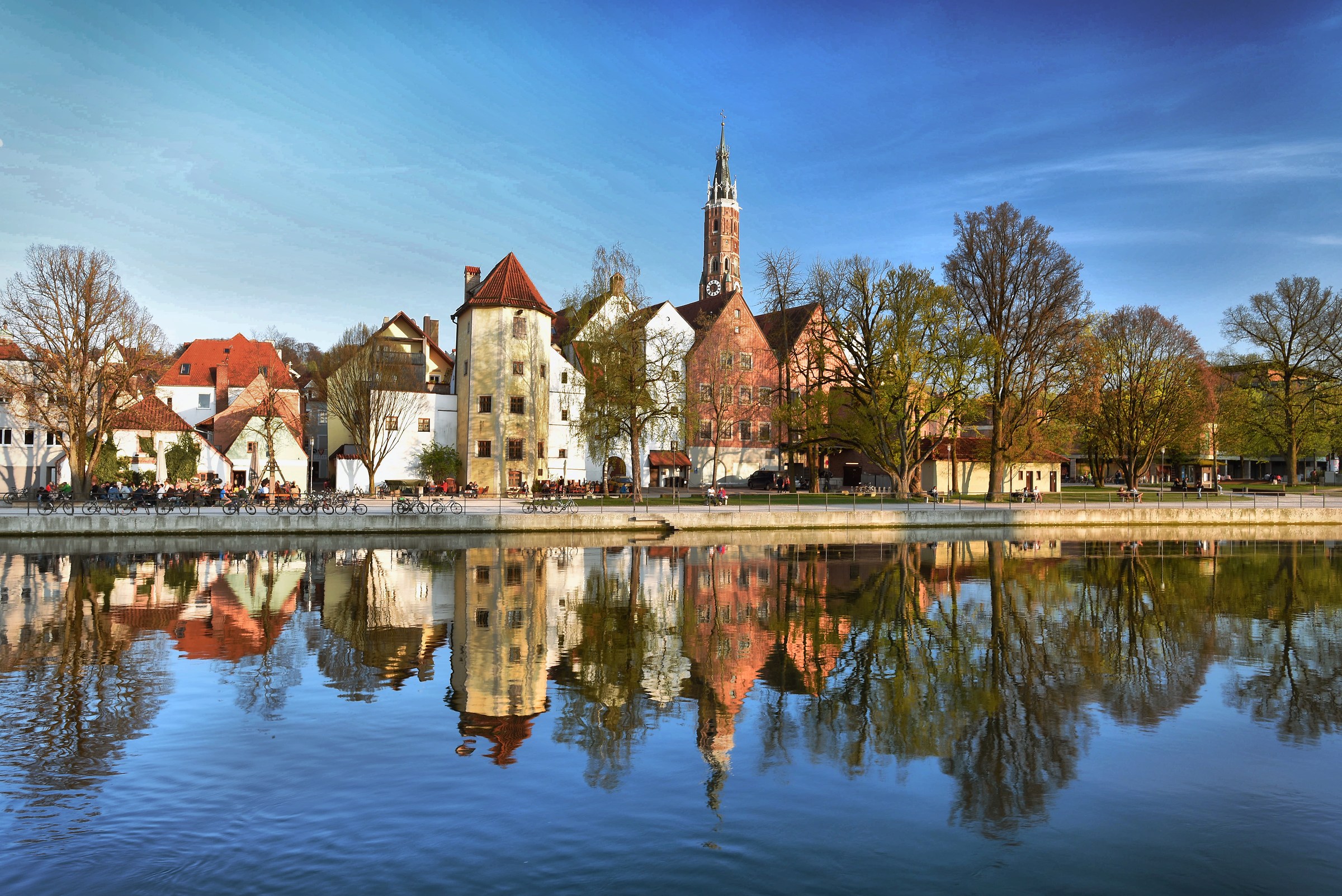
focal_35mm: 20
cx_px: 671
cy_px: 448
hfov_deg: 84.0
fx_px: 746
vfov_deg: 62.0
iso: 100
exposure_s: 1/30
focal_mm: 20
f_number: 6.3
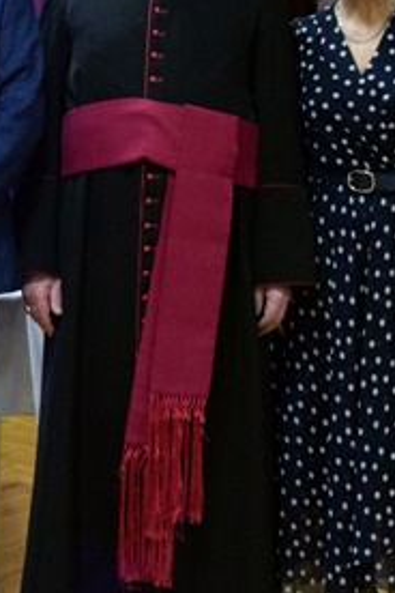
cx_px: -163
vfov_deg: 14.9
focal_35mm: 137
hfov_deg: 9.8
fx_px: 2255
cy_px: 142
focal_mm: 28
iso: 4000
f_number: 4
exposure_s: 1/100
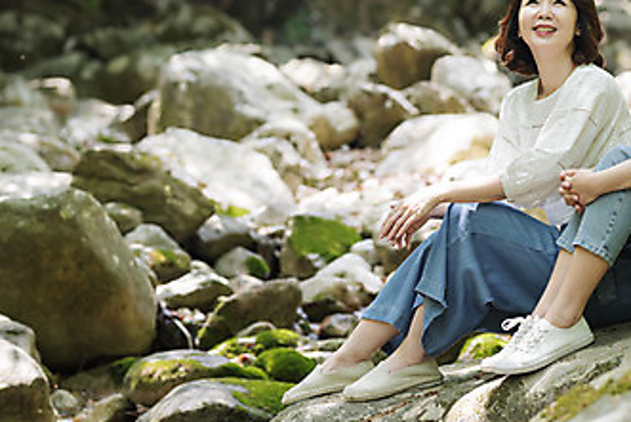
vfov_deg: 8.9
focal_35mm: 154
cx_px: 415
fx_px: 2700
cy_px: 69
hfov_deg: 13.3
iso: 320
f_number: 2.5
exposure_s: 1/400
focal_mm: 85
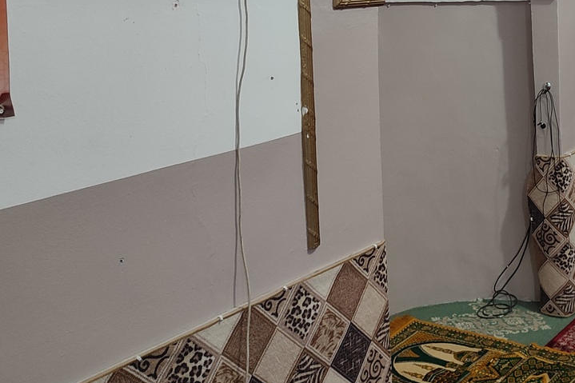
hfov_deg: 37.2
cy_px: 1
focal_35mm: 50
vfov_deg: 25.6
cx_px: 512
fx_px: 798
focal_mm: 5.89
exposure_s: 1/33
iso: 494
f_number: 1.89
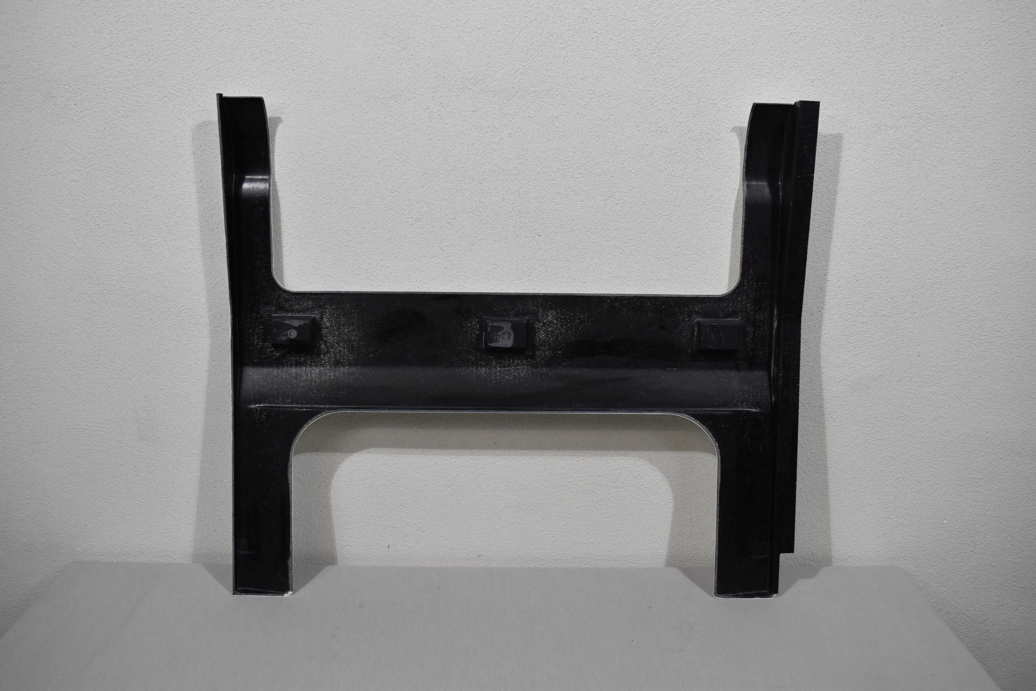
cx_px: 518
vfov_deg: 40.0
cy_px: 346
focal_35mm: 33
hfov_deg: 57.2
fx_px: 950
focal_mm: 22
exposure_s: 1/125
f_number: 5.6
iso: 400
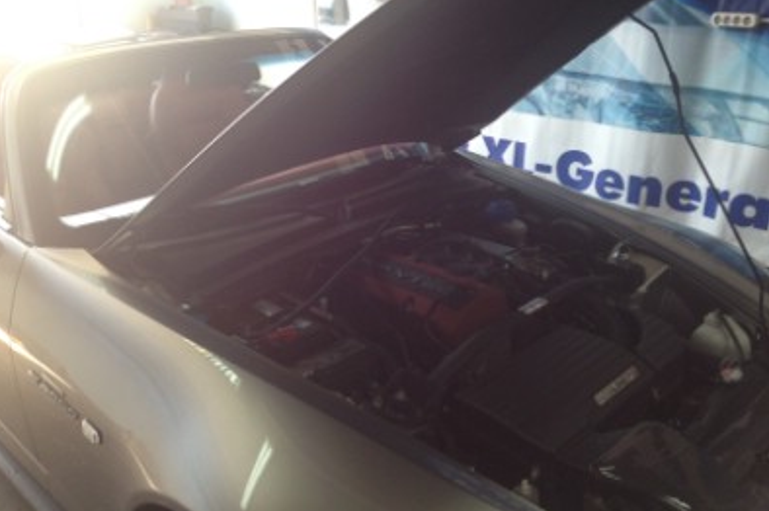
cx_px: 381
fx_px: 790
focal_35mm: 37
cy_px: 242
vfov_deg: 35.9
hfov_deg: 51.9
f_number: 2.4
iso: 64
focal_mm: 4.28
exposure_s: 1/60
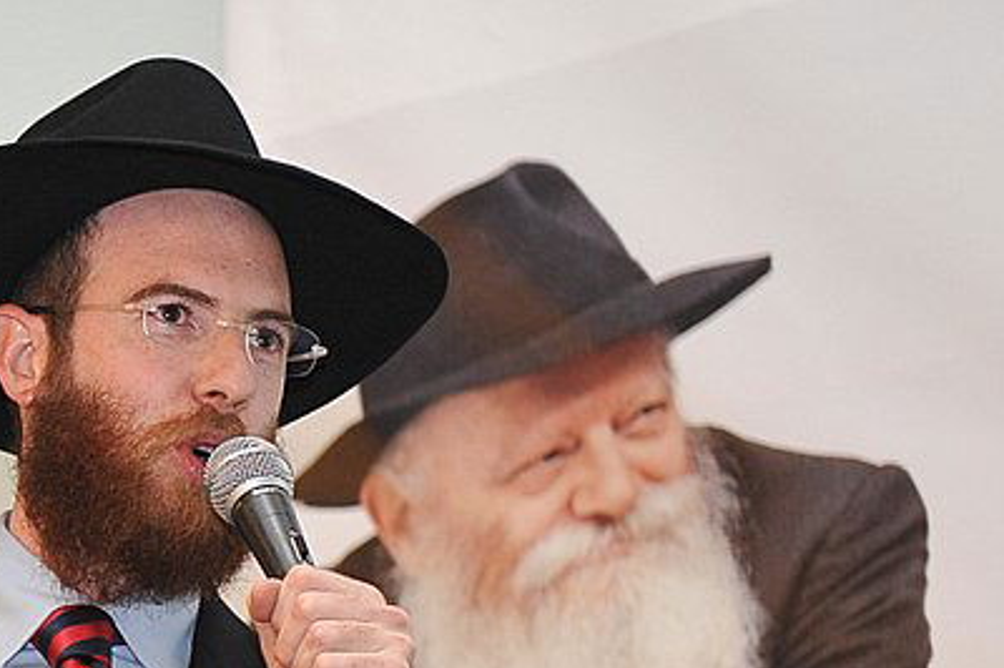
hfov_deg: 9.7
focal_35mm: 210
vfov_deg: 6.5
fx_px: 5852
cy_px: 634
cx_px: -238
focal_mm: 70
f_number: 2.8
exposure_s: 1/100
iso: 1100
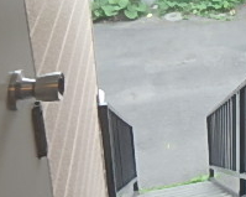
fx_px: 480
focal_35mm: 66
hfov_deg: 24.1
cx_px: 342
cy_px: -58
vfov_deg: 21.0
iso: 200
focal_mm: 3.7
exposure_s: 1/50
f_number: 3.5
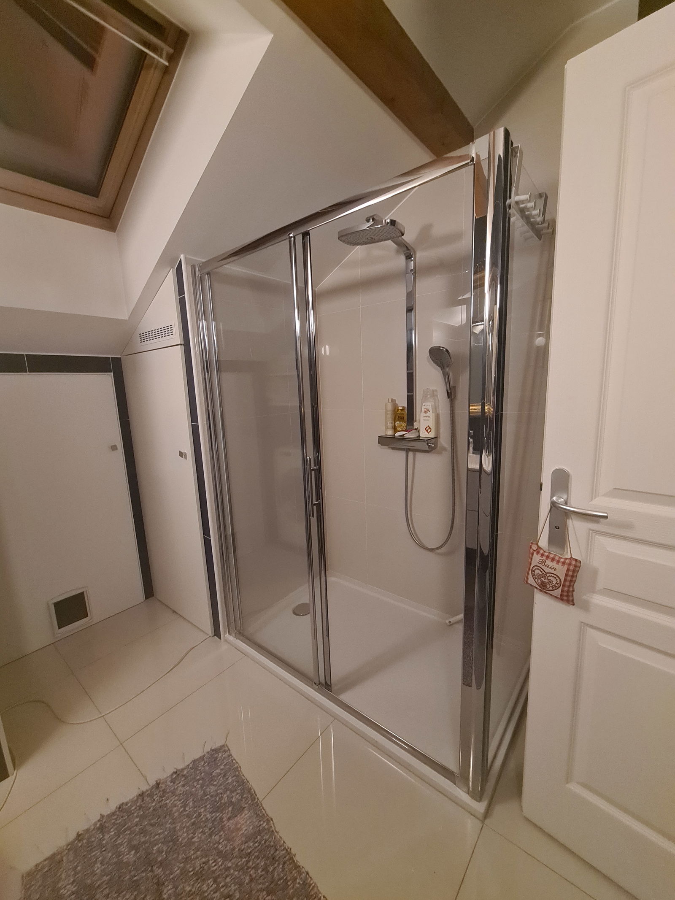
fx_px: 338
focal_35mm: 13
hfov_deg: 89.9
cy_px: 450
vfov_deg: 106.2
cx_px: 338
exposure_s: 1/25
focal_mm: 2.2
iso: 1000
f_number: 2.2
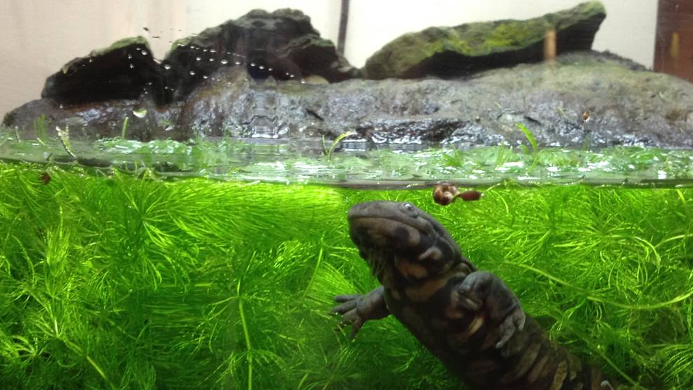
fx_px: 1140
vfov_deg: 19.2
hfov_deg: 33.6
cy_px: 332
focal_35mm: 62
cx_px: 449
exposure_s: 1/20
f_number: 2.4
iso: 125
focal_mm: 4.28
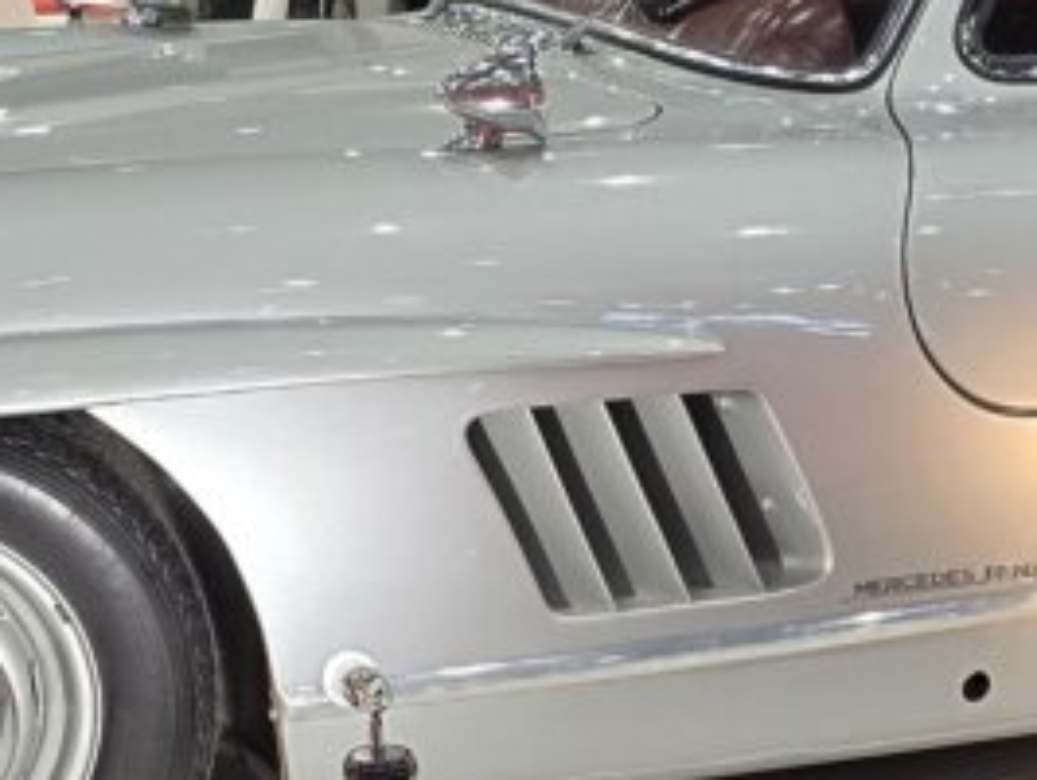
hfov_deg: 16.1
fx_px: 3628
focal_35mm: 121
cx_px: 834
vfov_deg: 12.1
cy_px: 819
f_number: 1.7
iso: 160
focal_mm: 6.3
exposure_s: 1/100
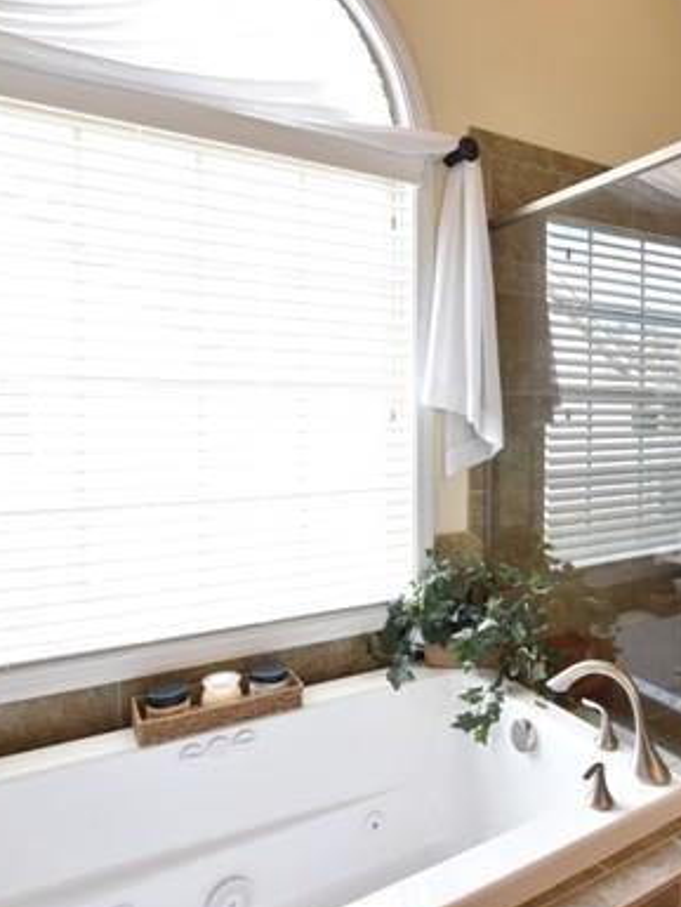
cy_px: 428
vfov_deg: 71.5
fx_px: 629
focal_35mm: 24
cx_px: 500
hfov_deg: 54.5
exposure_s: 1/60
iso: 500
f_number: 5
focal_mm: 10
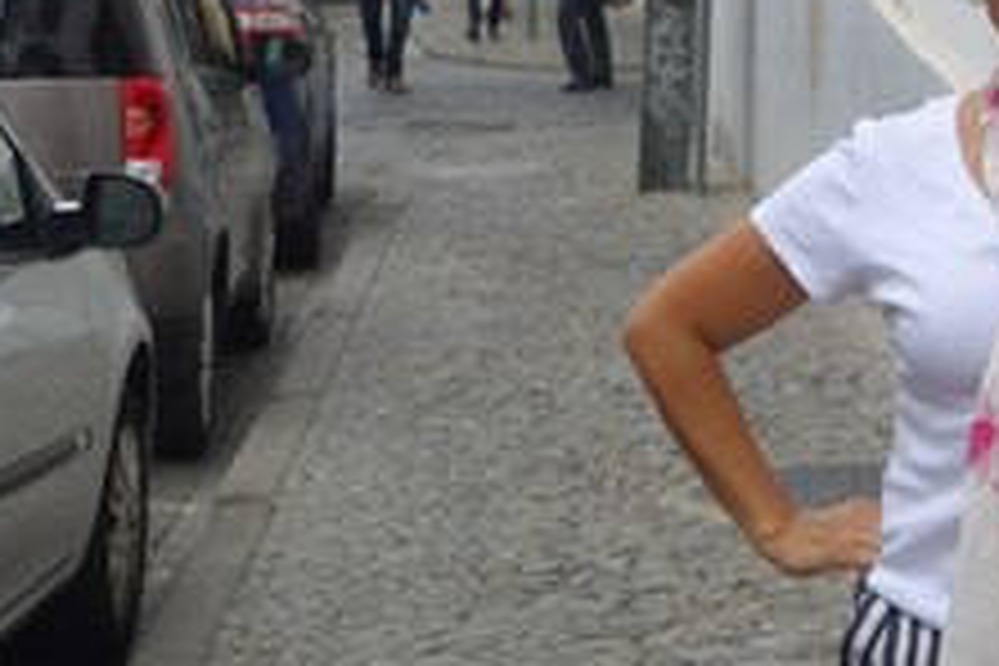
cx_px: 0
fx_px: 3968
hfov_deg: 14.1
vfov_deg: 9.6
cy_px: 270
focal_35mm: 143
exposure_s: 1/500
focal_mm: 14.75
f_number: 4
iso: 125
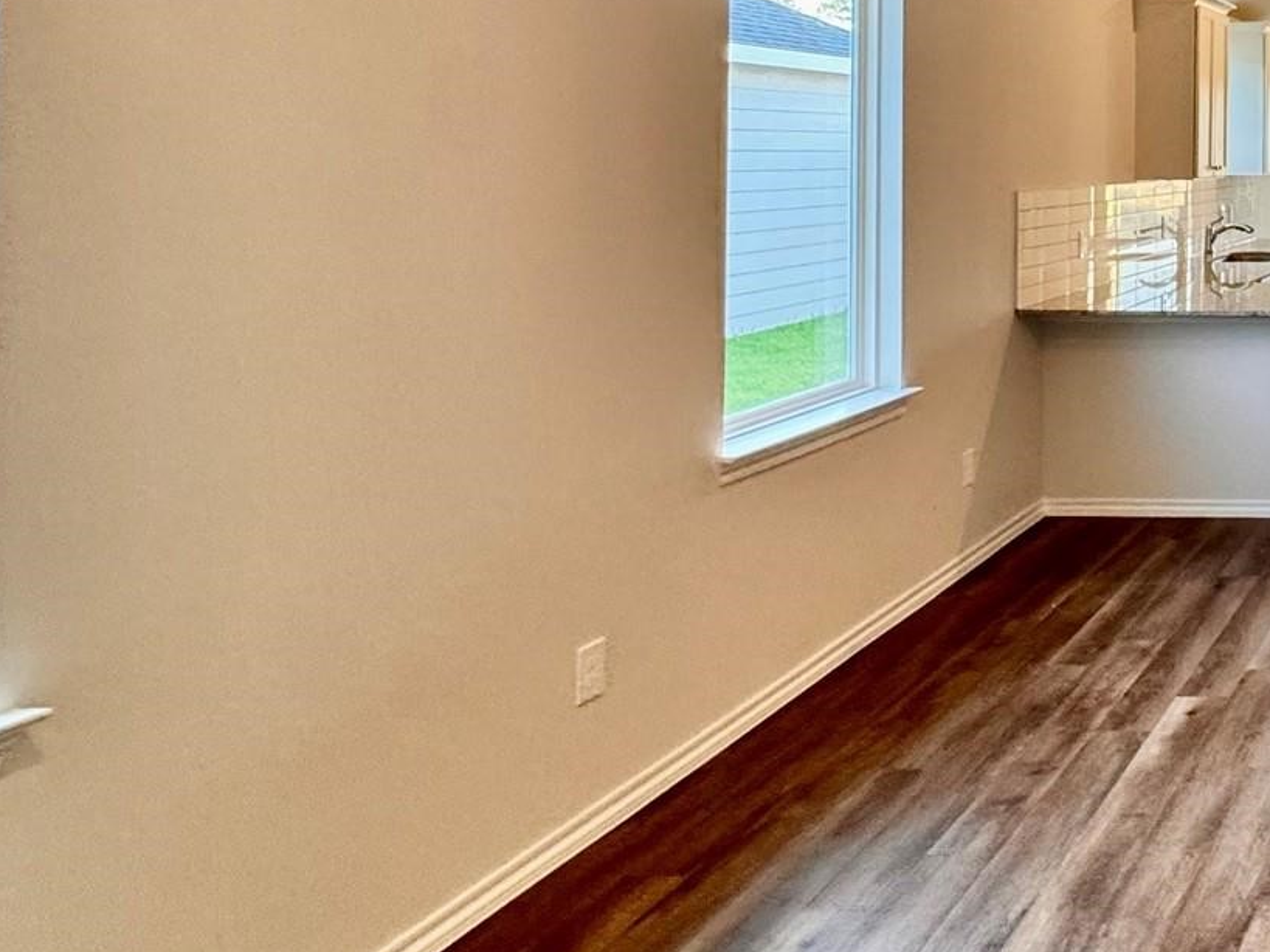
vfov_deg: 38.4
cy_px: 126
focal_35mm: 35
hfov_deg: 37.9
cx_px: 1558
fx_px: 1284
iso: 250
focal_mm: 2.22
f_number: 2.2
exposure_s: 1/120
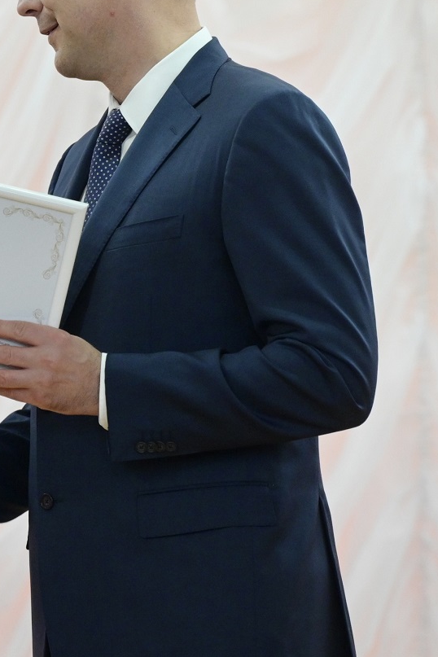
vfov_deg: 4.3
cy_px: 267
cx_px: -85
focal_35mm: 476
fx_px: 8686
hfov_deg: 2.9
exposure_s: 1/200
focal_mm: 200
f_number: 3.5
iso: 2000
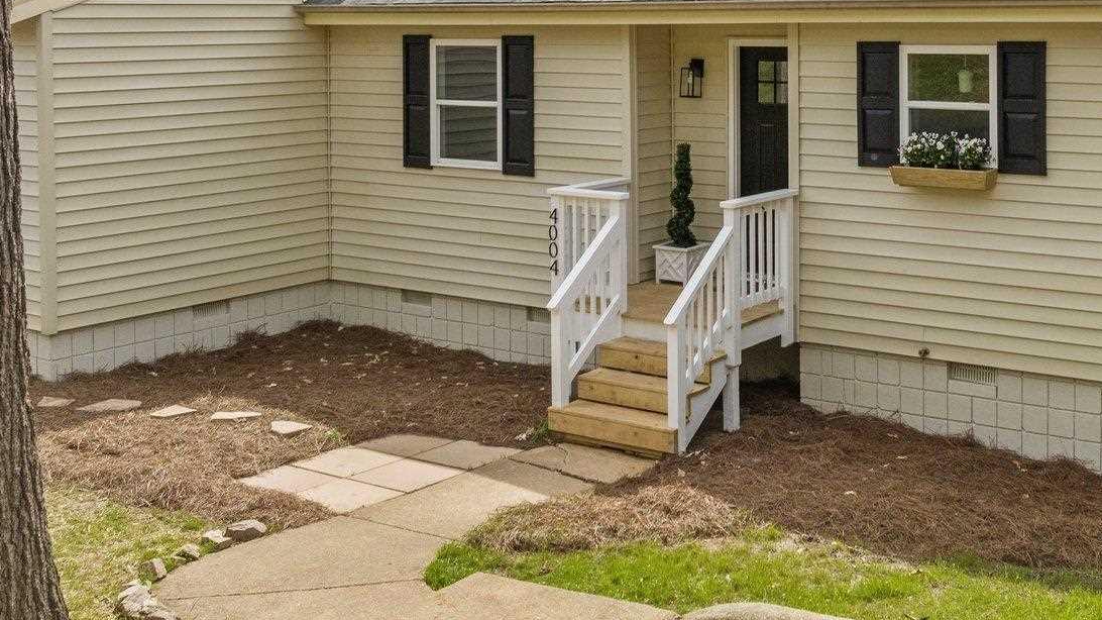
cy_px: 38
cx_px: 758
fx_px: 1432
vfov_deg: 23.6
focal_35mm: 49
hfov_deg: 41.4
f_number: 2.8
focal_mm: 12.29
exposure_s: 1/640
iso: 400
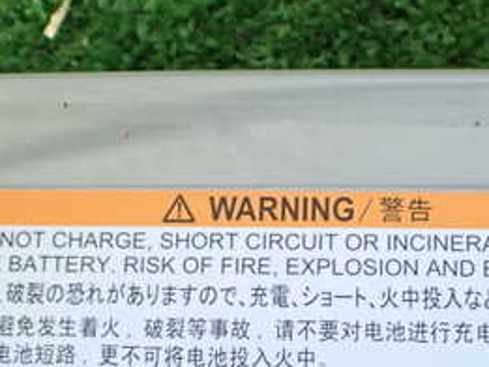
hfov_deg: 28.1
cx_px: 274
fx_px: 975
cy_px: 324
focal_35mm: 69
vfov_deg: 20.9
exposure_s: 1/125
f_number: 2.3
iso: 800
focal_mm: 5.4
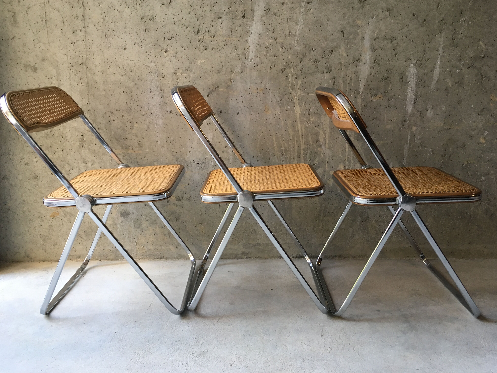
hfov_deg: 60.0
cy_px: 184
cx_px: 250
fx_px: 431
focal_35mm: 30
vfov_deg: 46.8
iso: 50
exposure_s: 1/33
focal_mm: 4.15
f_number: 2.2
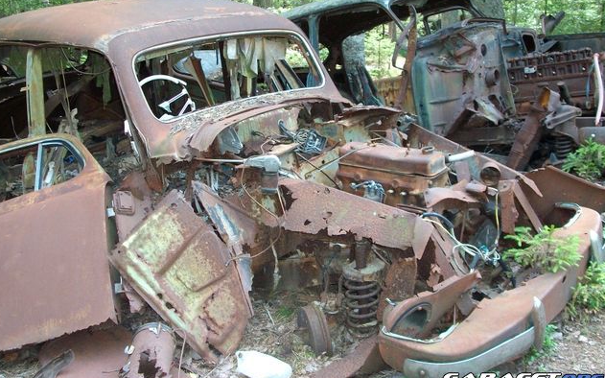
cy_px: 157
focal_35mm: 43
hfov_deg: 46.2
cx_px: 300
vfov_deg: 29.8
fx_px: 709
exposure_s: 1/50.3
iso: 196
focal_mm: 7.1
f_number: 3.2
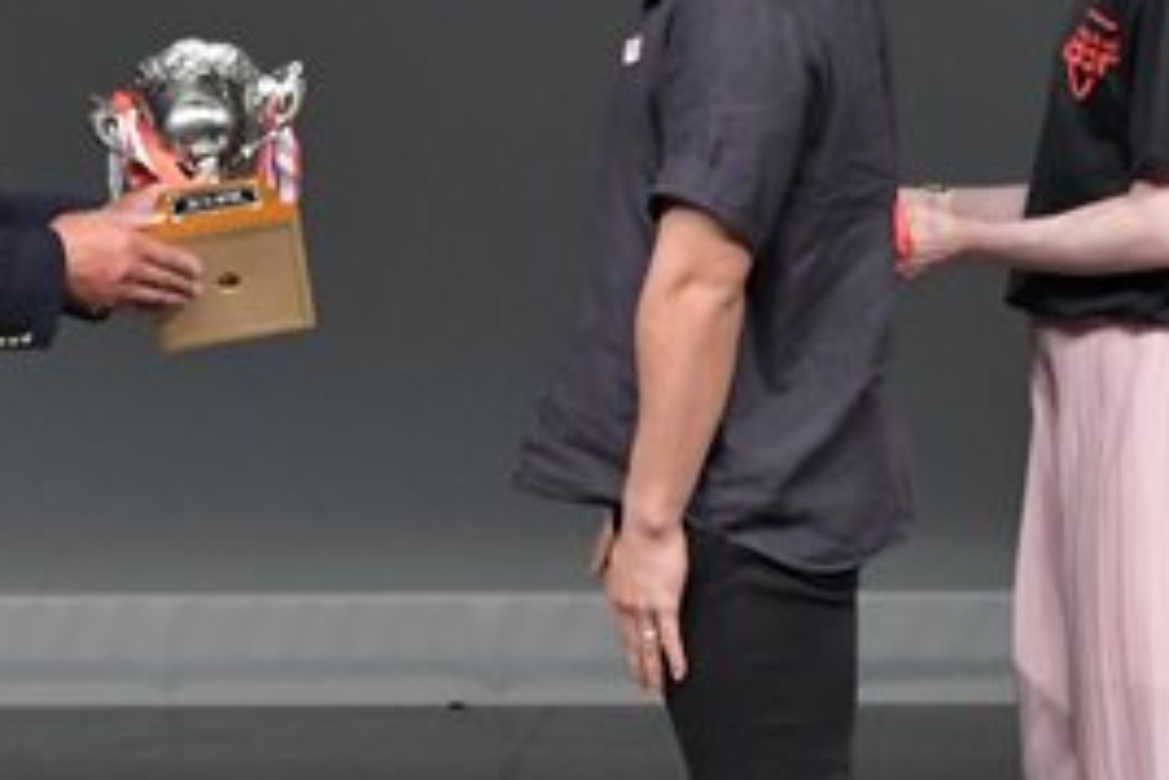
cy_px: 381
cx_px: 479
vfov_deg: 1.6
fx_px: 28249
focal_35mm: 870
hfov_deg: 2.4
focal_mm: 200
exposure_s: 1/400
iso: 4000
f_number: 5.6
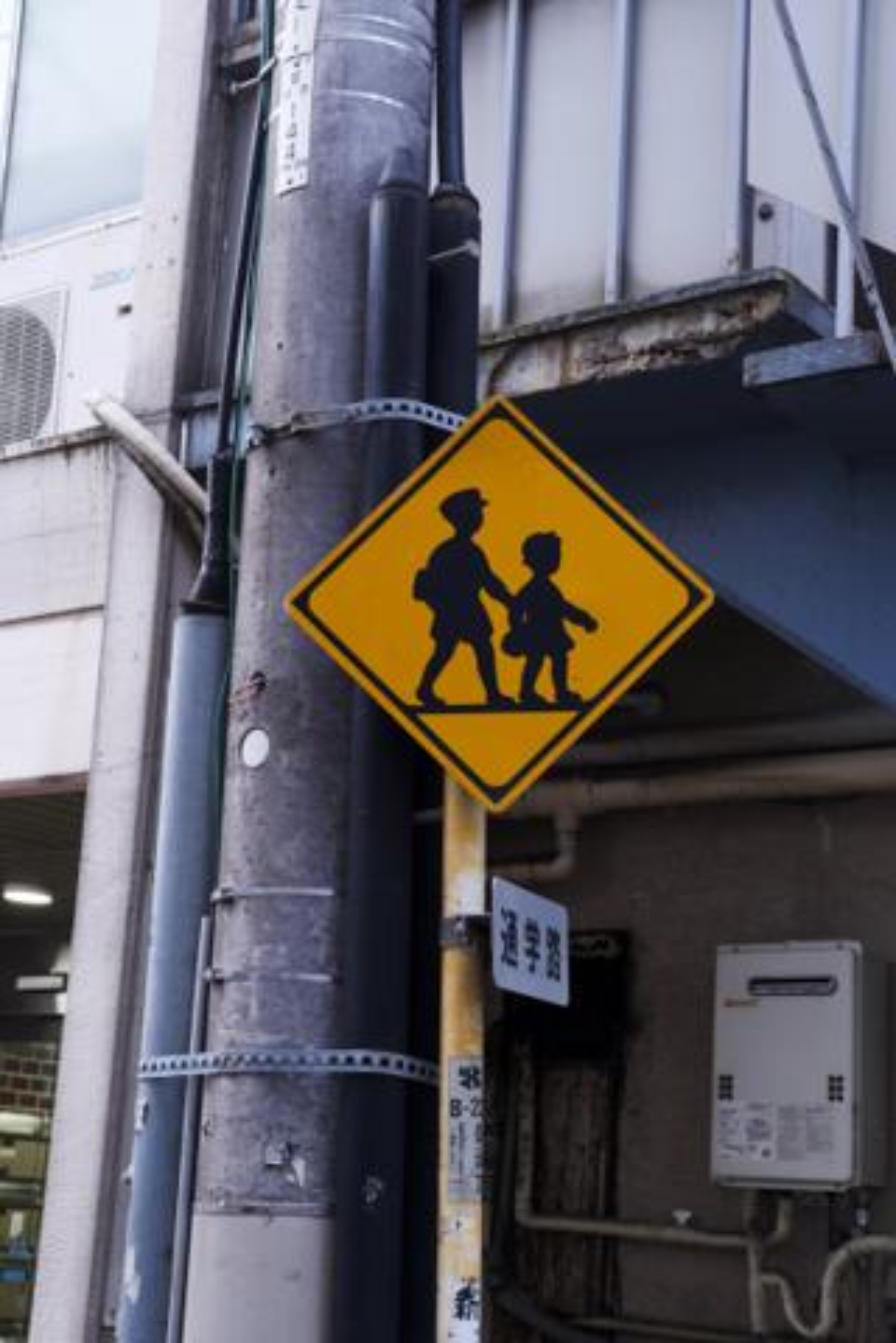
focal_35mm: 53
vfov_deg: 37.5
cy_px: 672
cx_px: 448
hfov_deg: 25.5
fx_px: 1979
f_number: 5.6
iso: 1250
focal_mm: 35
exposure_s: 1/100
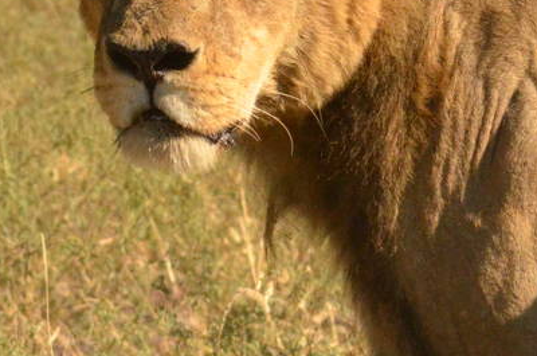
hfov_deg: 2.0
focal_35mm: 1019
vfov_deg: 1.3
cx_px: 803
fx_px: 15170
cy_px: 230
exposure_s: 1/5000
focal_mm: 170
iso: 2500
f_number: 9
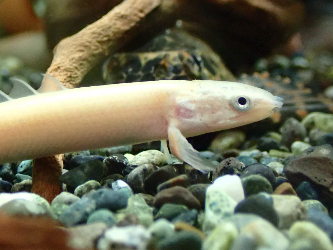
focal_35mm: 78
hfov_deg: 24.5
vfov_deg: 18.9
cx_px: 55
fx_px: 750
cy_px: 105
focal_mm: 7.84
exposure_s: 1/40
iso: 1250
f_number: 2.9
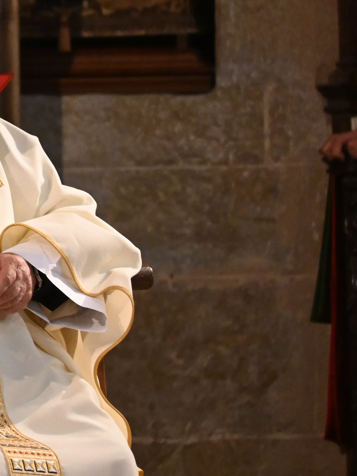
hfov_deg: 1.6
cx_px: -141
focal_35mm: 956
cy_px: 161
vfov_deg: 2.1
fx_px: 13146
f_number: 6.3
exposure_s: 1/160
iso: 3200
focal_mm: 250
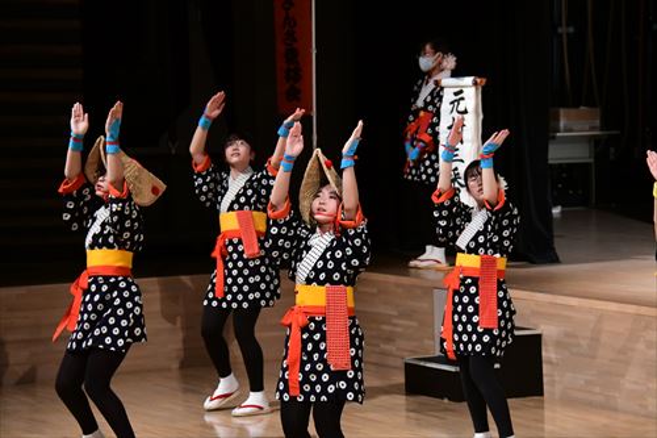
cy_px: 219
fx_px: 2736
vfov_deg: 9.1
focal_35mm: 150
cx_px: 328
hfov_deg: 13.7
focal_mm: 100
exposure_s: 1/320
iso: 8000
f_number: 5.6
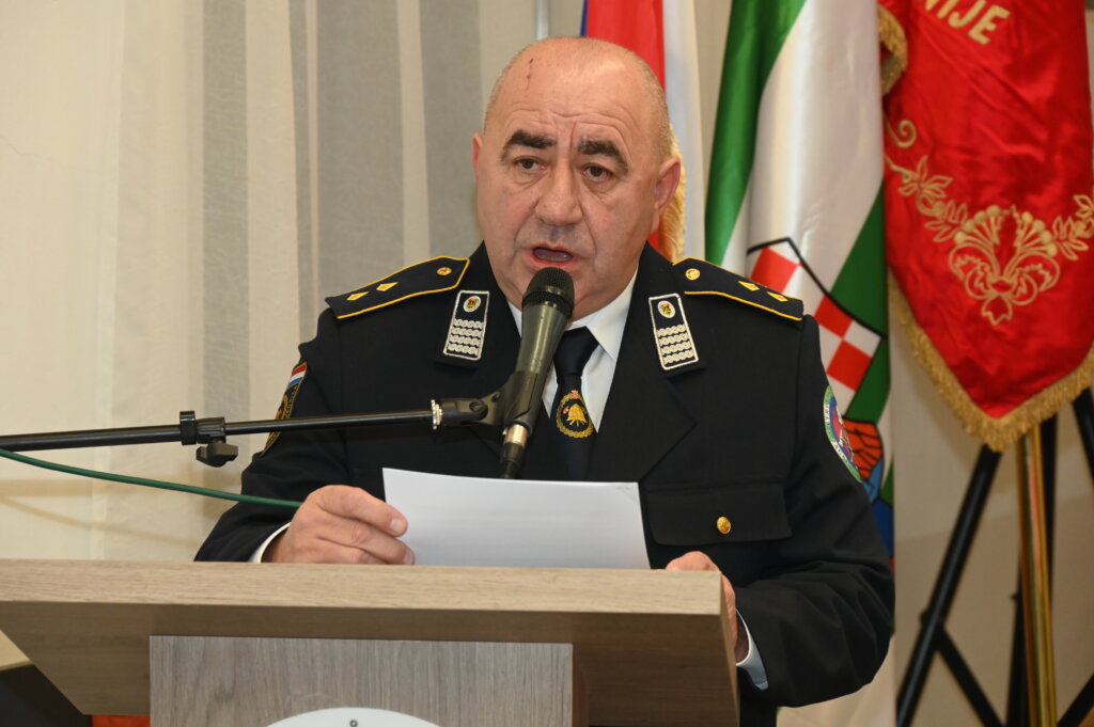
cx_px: 547
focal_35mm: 101
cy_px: 364
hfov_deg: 20.2
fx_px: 3067
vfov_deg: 13.5
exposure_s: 1/125
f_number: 6.3
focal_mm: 101
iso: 4500
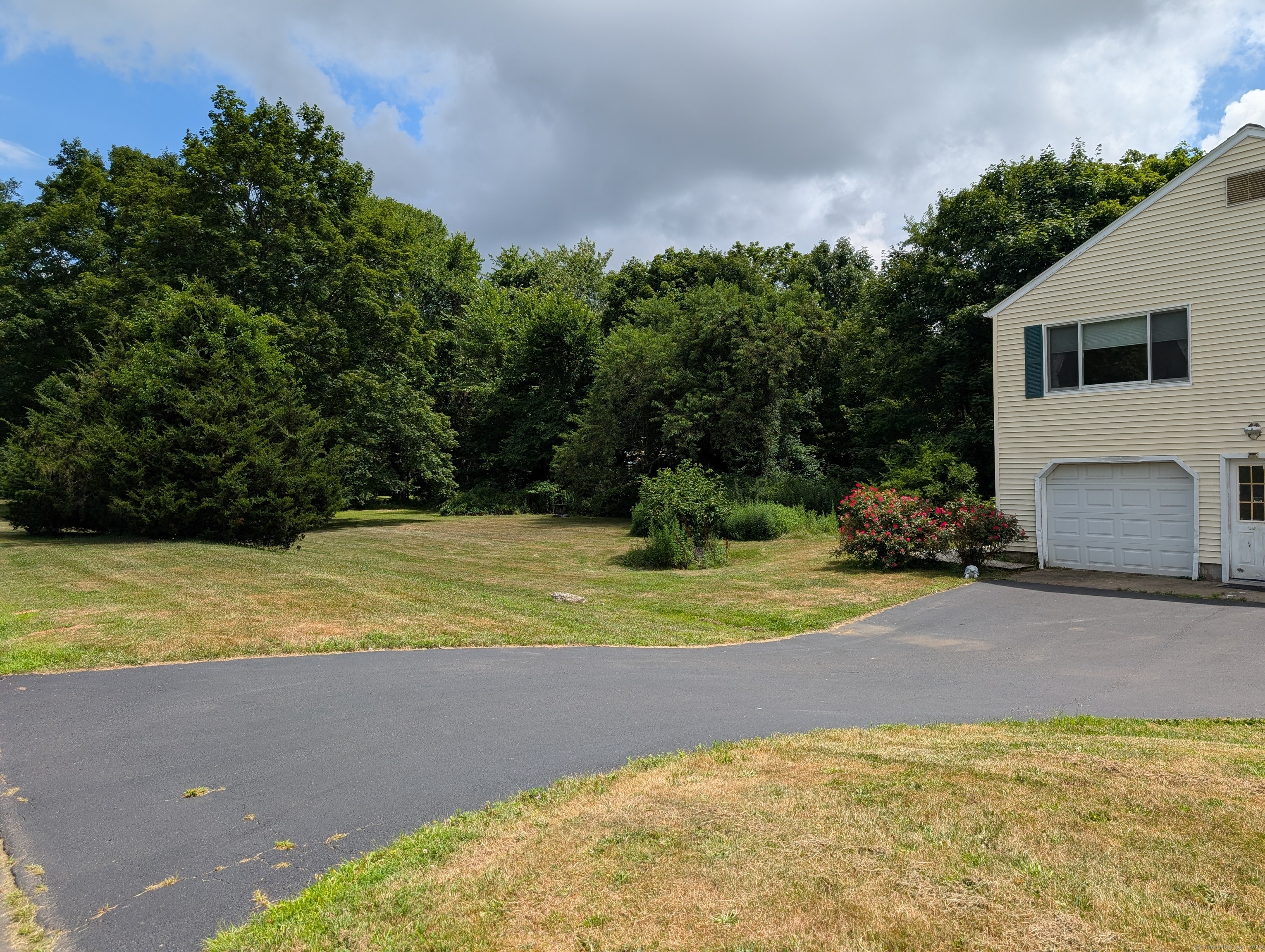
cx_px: 632
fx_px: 878
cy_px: 476
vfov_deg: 56.9
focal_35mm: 24
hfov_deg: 71.5
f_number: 1.68
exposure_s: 1/1541
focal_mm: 6.9
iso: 22
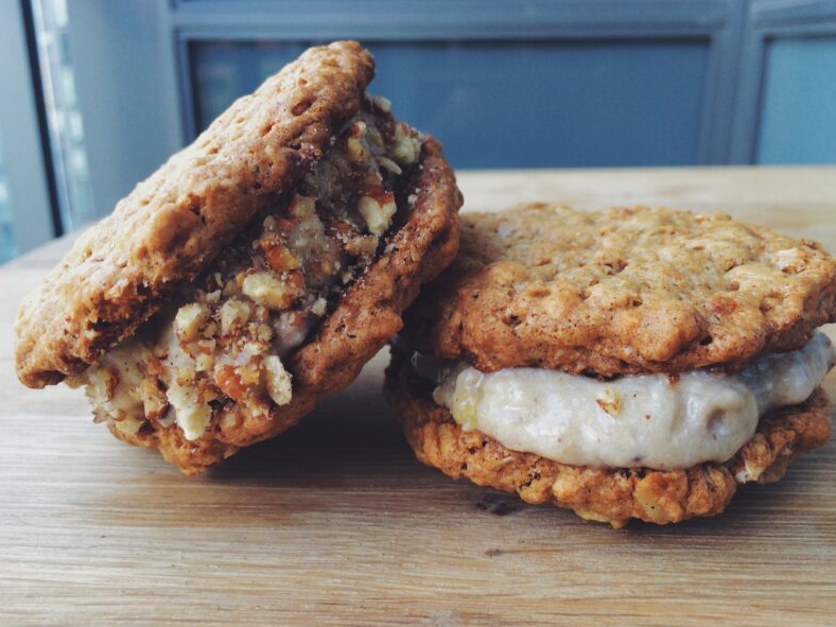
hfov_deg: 56.8
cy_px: 311
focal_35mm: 32
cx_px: 421
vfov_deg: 44.2
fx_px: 773
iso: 64
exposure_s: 1/120
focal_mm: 4.12
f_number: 2.2
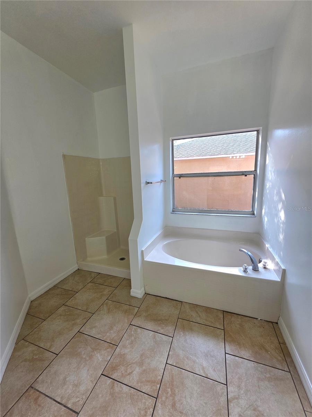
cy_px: 208
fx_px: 156
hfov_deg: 89.9
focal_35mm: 13
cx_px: 156
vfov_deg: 106.2
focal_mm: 2.2
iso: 50
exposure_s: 1/120
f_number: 1.9
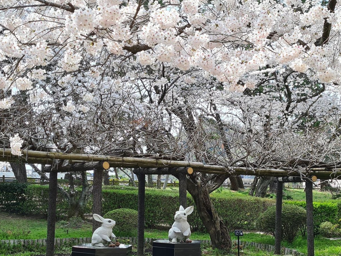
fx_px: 542
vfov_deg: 26.4
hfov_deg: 34.8
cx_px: 213
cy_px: 178
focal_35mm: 55
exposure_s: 1/602
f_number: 1.8
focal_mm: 5.4
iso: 50
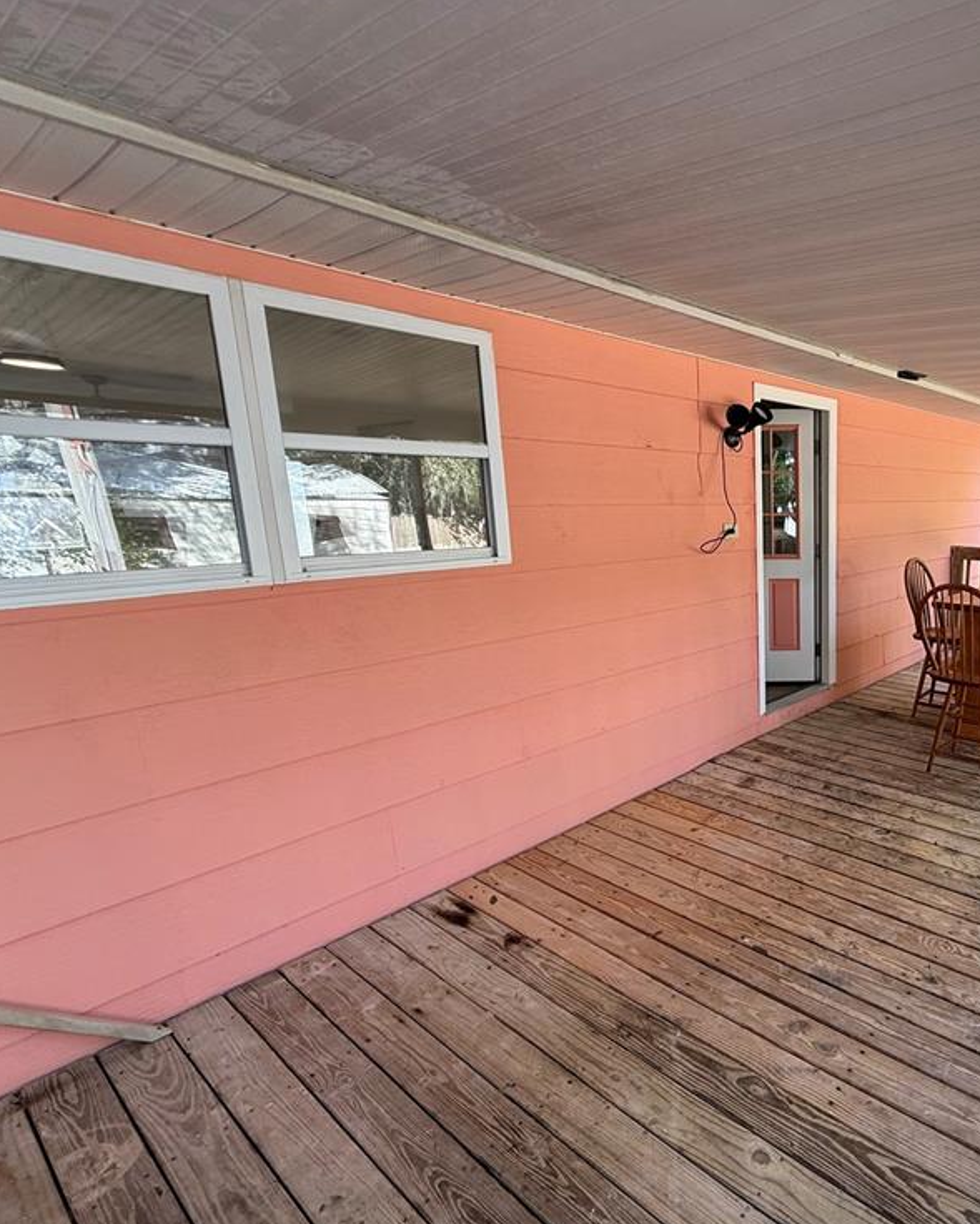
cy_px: 624
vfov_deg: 83.3
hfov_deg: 63.2
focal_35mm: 19
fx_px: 689
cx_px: 817
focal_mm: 2.22
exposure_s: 1/99
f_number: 2.2
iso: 64
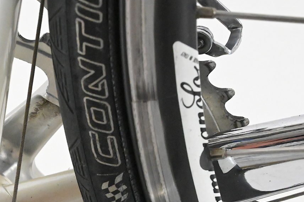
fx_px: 1325
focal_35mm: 157
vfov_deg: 8.7
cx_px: 11
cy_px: 188
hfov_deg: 12.9
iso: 16000
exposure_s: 1/400
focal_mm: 70
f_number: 16
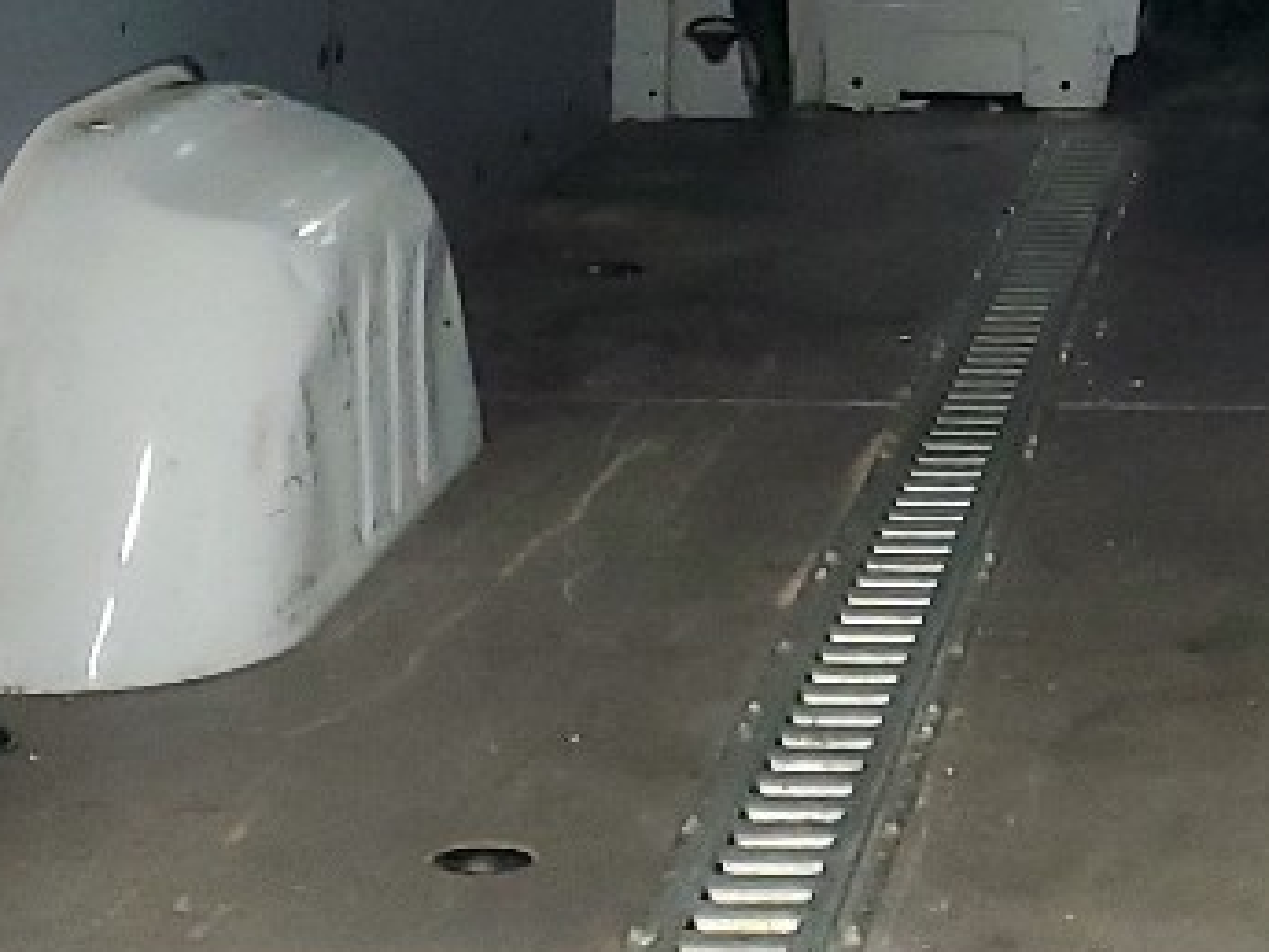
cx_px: 1442
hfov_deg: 15.8
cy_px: -509
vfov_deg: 11.7
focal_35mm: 121
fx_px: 4436
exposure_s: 1/60.2
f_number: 1.5
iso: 300
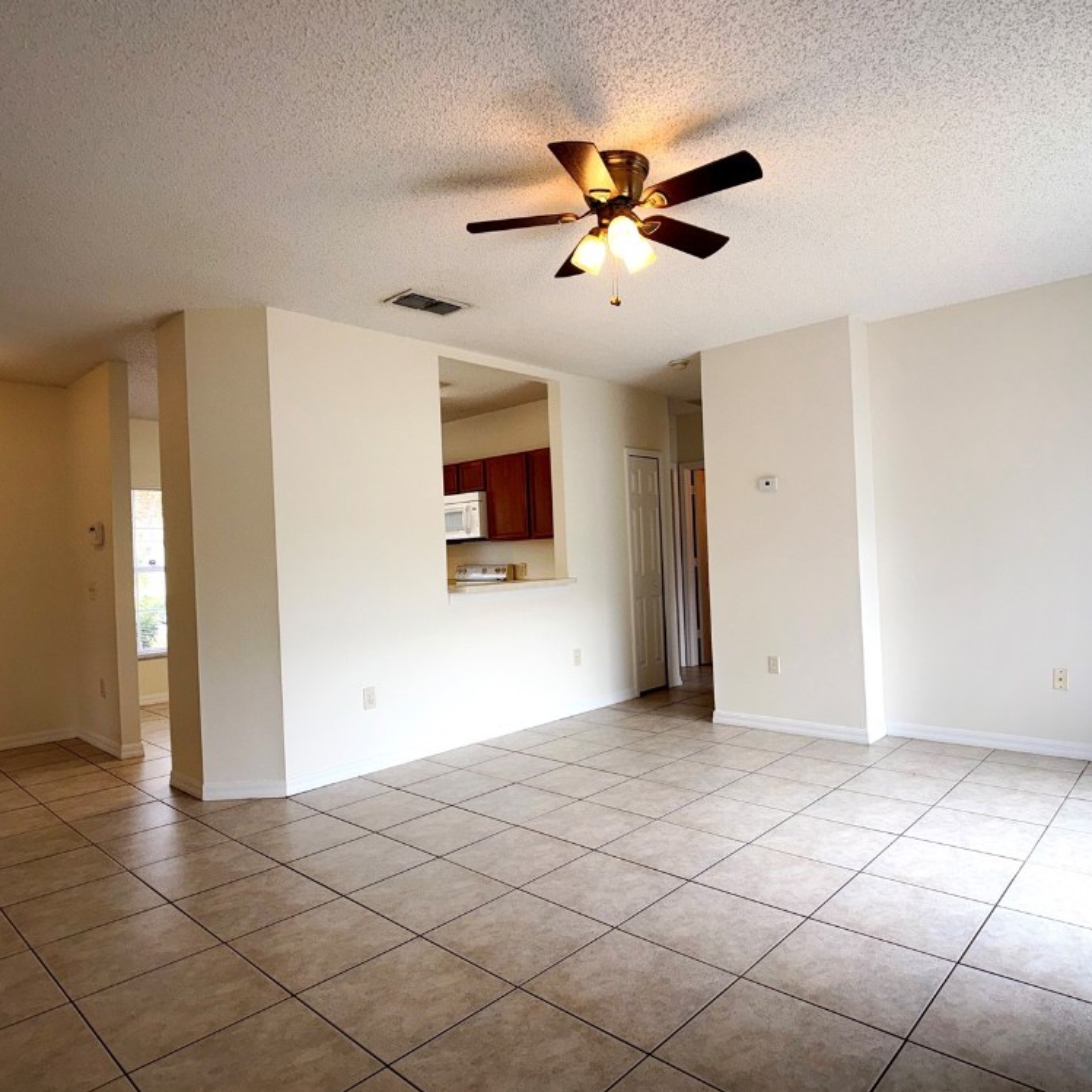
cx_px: 520
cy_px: 548
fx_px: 1035
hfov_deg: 55.6
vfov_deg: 55.6
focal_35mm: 29
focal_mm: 6.76
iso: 80
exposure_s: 1/319
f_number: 1.78
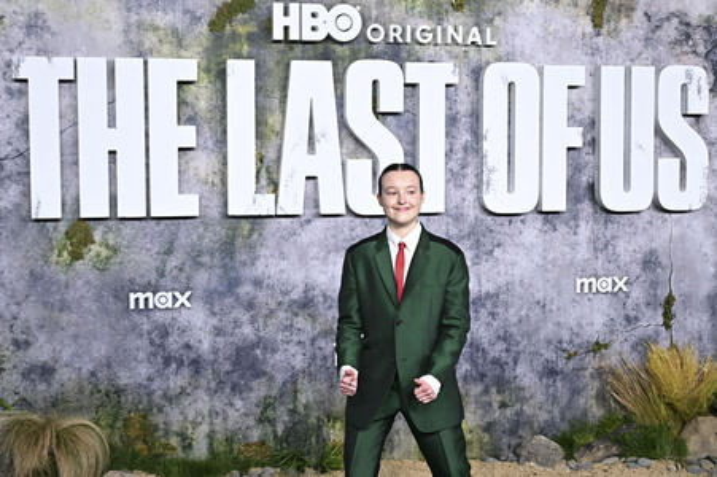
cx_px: 358
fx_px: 856
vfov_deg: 31.1
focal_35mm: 43
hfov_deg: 45.5
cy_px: 238
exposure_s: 1/250
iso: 400
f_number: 6.3
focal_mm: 43
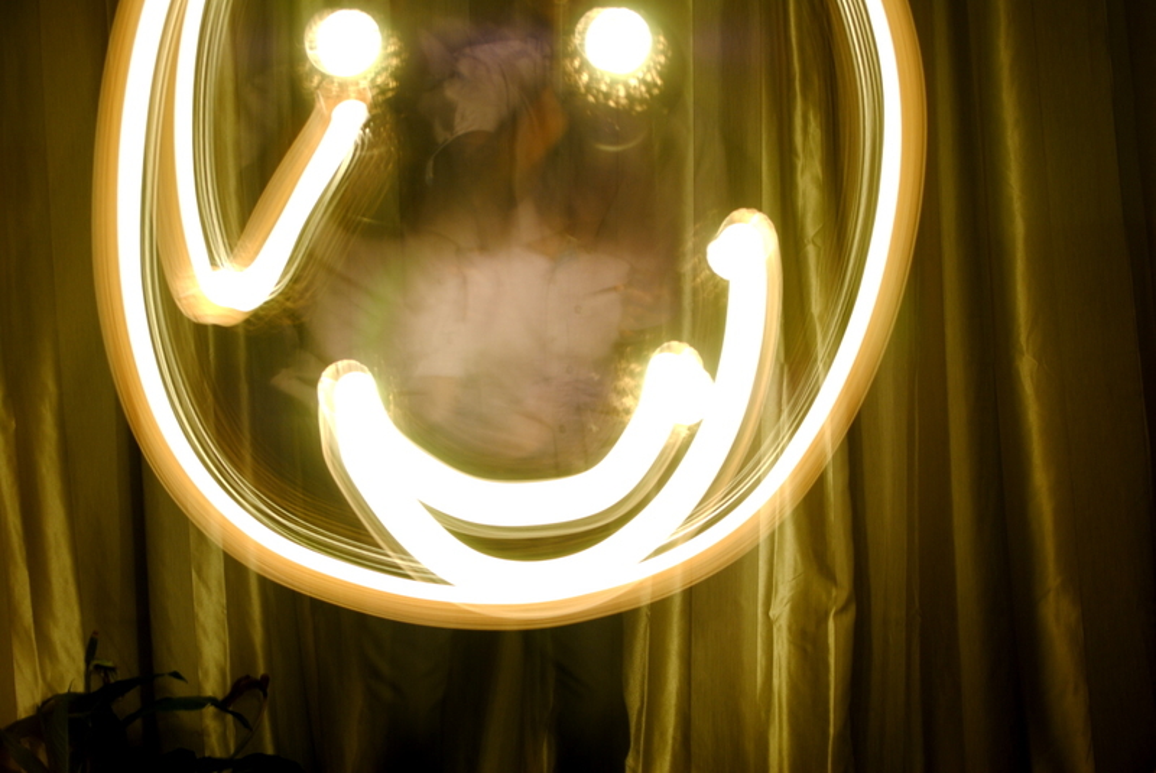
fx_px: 2652
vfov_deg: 16.6
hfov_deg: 24.6
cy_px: 386
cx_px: 578
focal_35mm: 82
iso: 100
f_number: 8
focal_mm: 55
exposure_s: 30
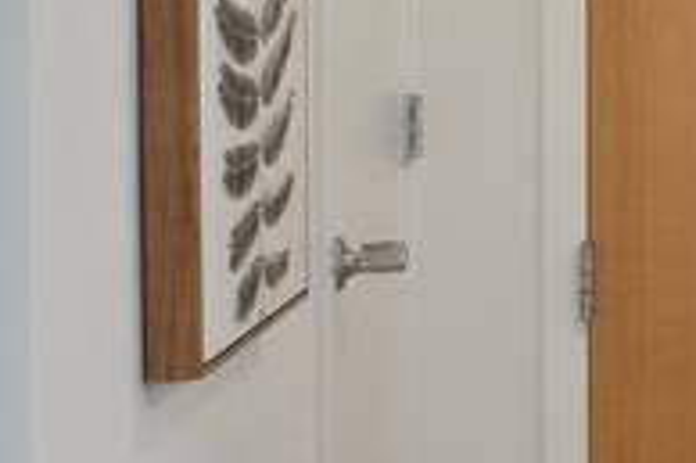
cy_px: -5
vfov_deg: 11.7
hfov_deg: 8.6
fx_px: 2241
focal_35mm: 116
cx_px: 2687
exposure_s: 1/13
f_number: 7.1
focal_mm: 10
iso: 200
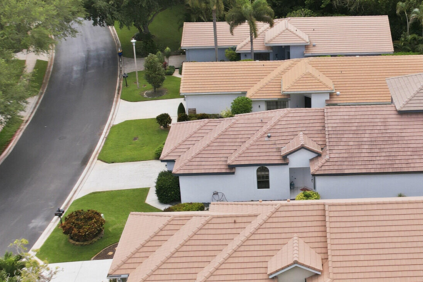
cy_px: 149
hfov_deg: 32.6
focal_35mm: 60
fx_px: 705
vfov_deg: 22.6
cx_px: 331
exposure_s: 1/250
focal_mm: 8.4
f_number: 2.8
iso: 100
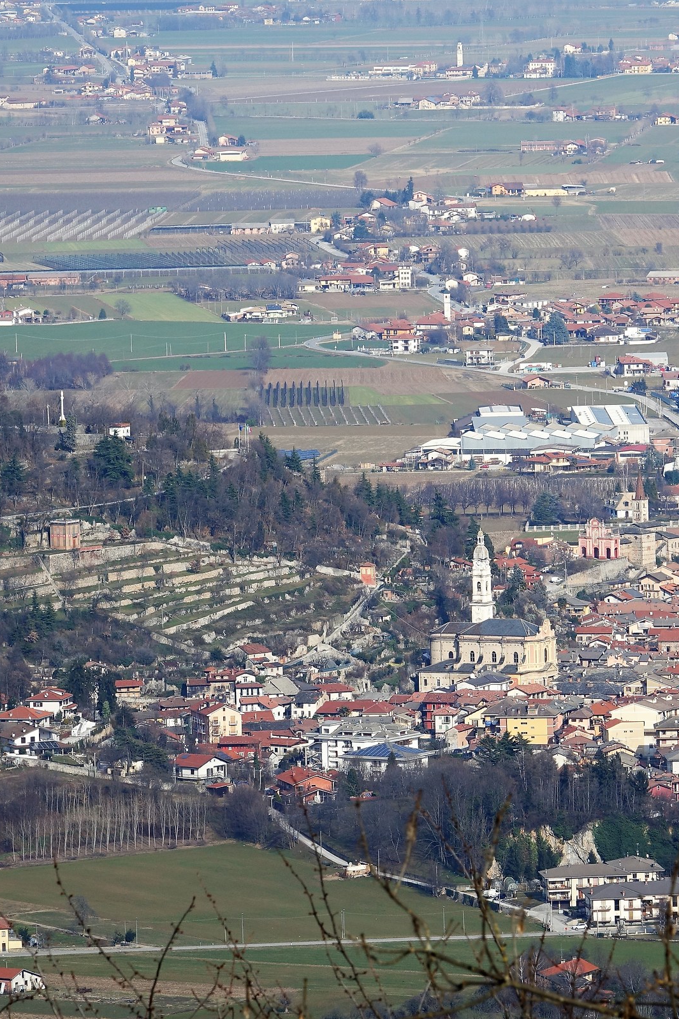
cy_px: 510
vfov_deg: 5.6
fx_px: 10498
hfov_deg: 3.7
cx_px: 452
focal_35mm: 371
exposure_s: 1/800
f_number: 4
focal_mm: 90.45
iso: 100
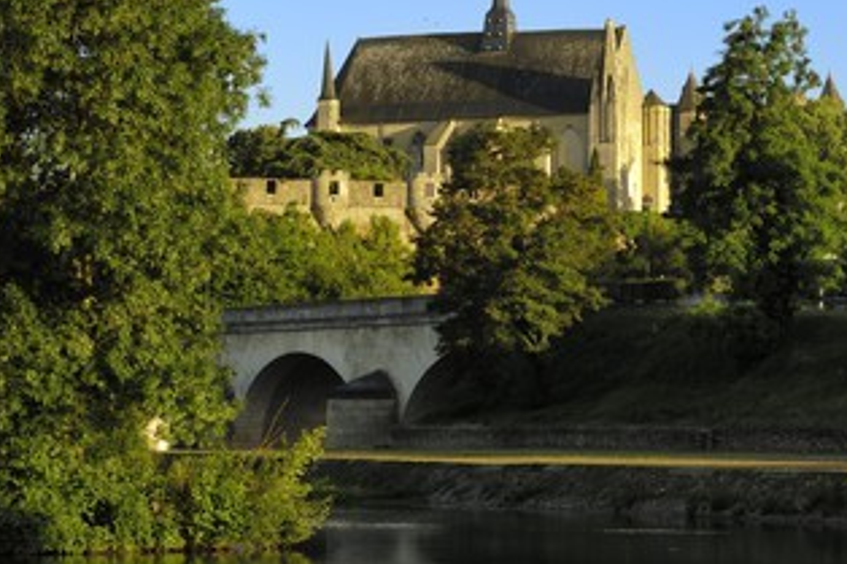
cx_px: 374
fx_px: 3316
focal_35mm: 141
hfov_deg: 14.6
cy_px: 262
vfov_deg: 9.7
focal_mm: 70
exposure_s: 1/160
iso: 100
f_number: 5
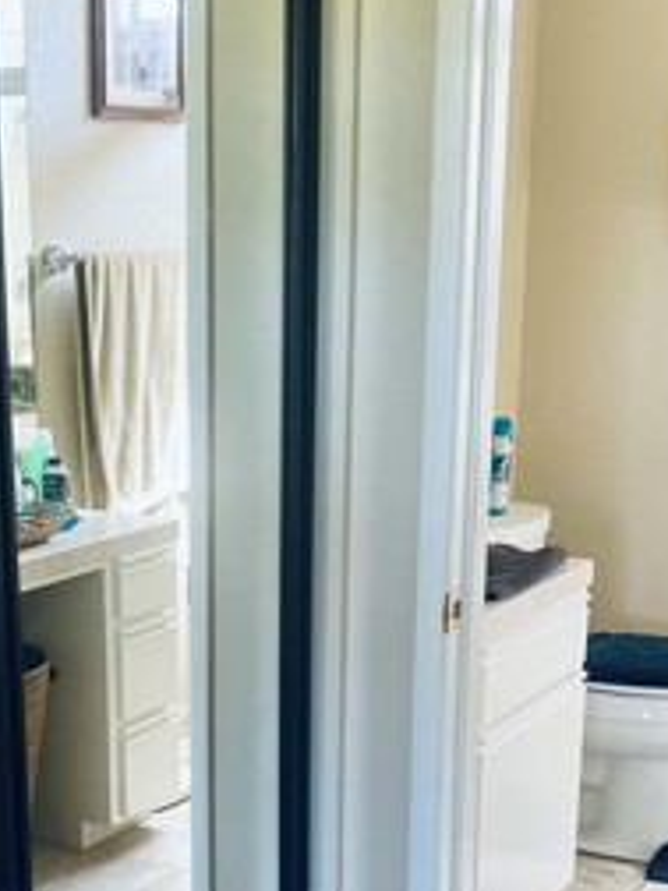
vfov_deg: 28.6
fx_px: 1698
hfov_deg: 22.0
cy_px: 746
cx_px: 134
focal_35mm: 66
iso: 125
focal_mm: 5.7
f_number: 1.5
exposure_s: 1/60
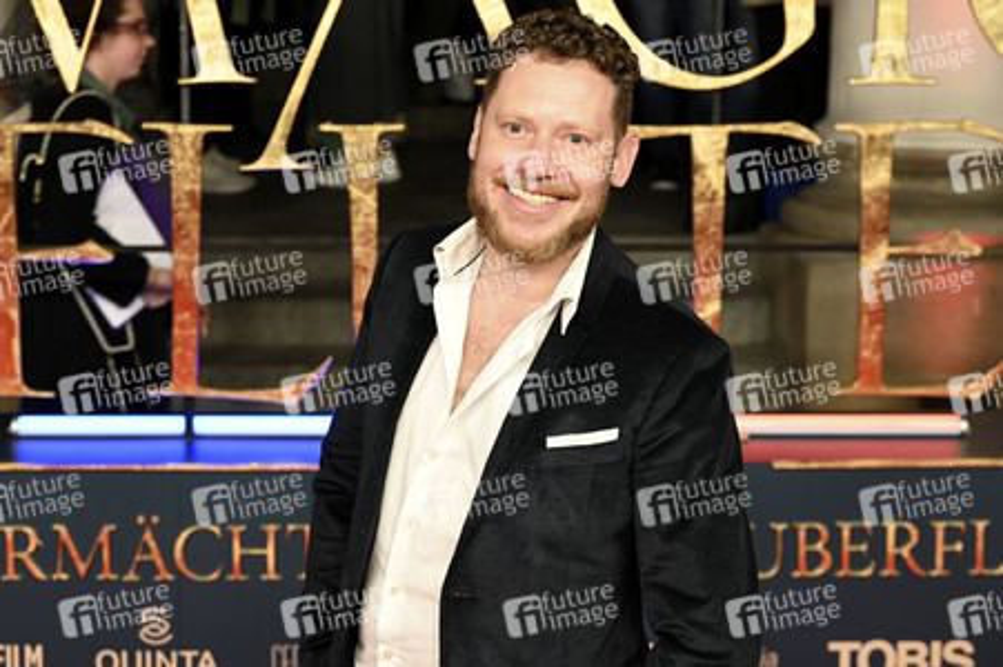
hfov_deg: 27.0
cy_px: 334
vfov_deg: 18.2
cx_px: 502
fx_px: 2088
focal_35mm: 75
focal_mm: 75
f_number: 5.6
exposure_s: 1/125
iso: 640
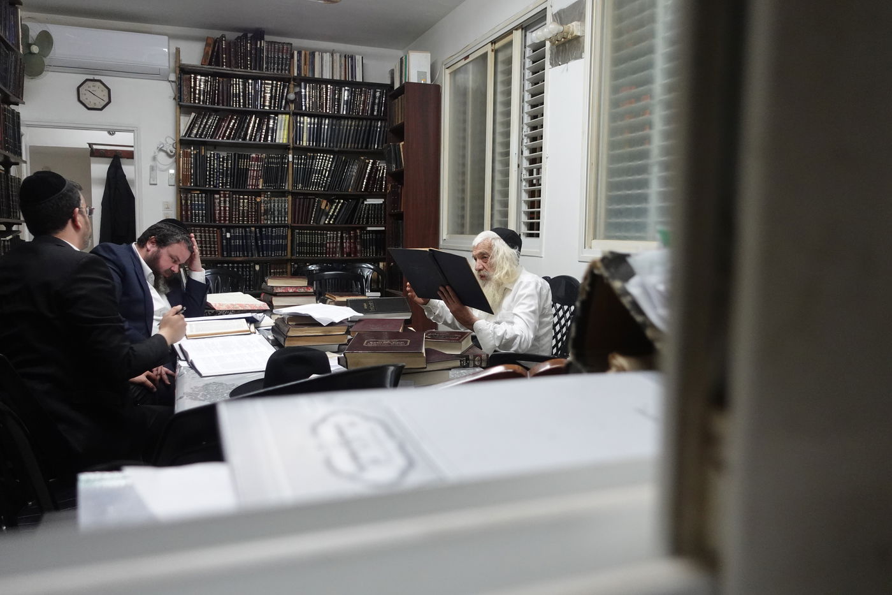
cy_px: 298
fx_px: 669
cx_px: 446
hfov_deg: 67.4
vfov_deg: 47.9
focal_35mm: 27
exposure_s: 1/250
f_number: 2.2
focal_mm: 10.53
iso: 1250
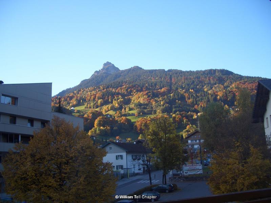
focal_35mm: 35
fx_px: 274
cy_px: 102
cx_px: 136
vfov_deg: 40.7
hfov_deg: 52.6
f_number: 2.6
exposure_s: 1/200
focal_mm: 5.8
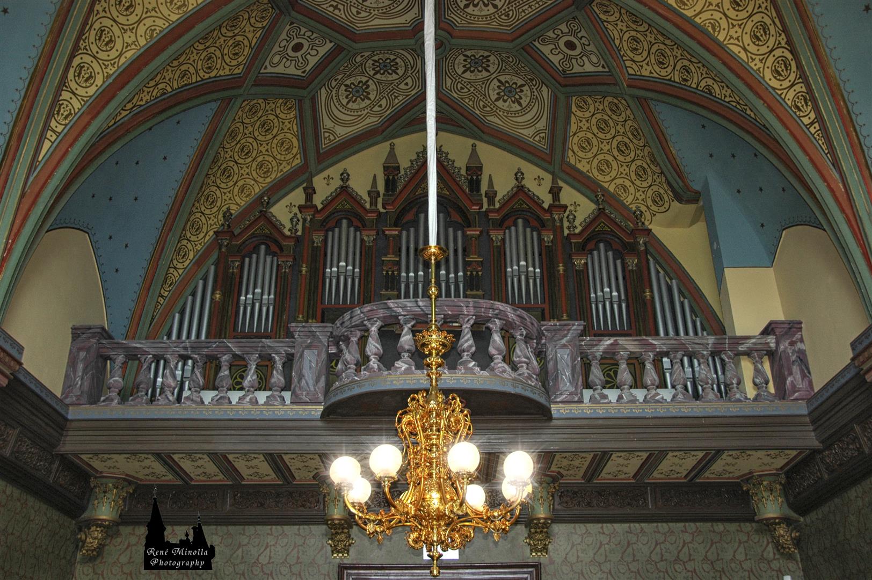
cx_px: 436
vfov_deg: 39.9
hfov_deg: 57.3
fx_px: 799
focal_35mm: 33
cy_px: 290
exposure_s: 1/60
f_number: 3.8
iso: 400
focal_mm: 22
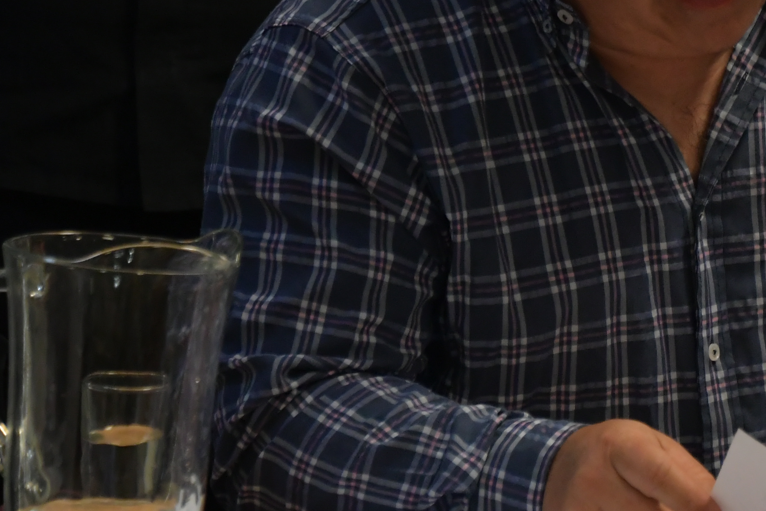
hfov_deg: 7.3
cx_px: 792
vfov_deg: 4.9
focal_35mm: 279
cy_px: 93
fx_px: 5936
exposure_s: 1/160
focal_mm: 80
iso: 2500
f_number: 5.3
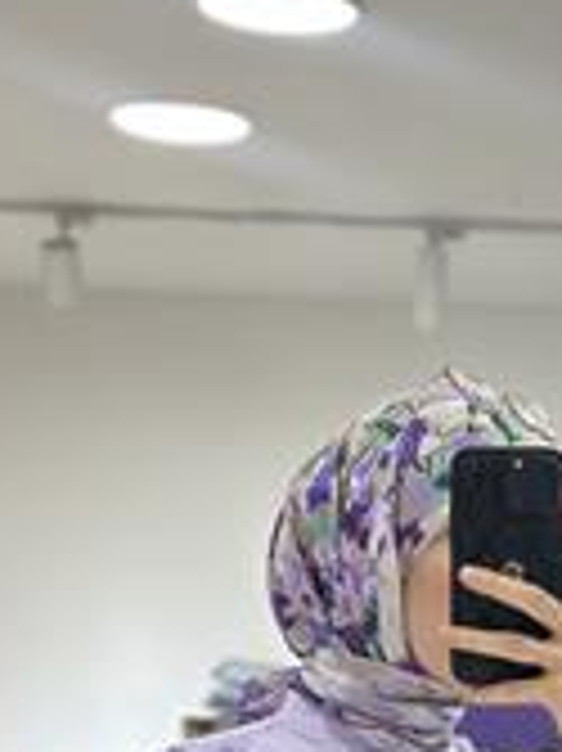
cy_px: 655
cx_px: 571
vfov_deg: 16.4
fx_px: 2579
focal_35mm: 119
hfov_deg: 12.3
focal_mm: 6.86
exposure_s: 1/100
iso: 100
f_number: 1.78
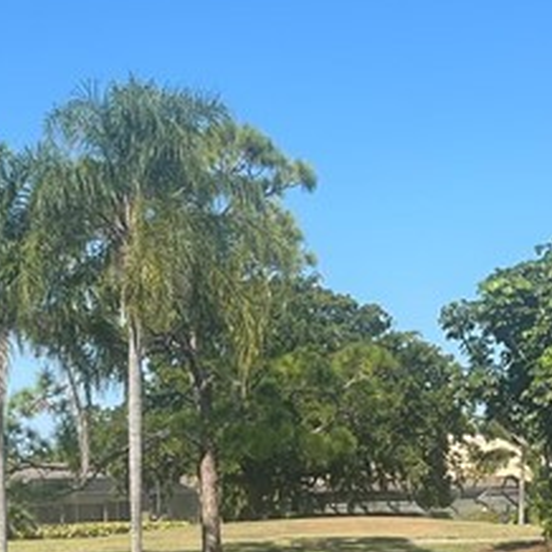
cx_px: 210
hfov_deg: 16.1
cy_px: 676
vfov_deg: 15.5
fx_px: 1948
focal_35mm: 108
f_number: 1.6
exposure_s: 1/3215
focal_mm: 5.1
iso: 50
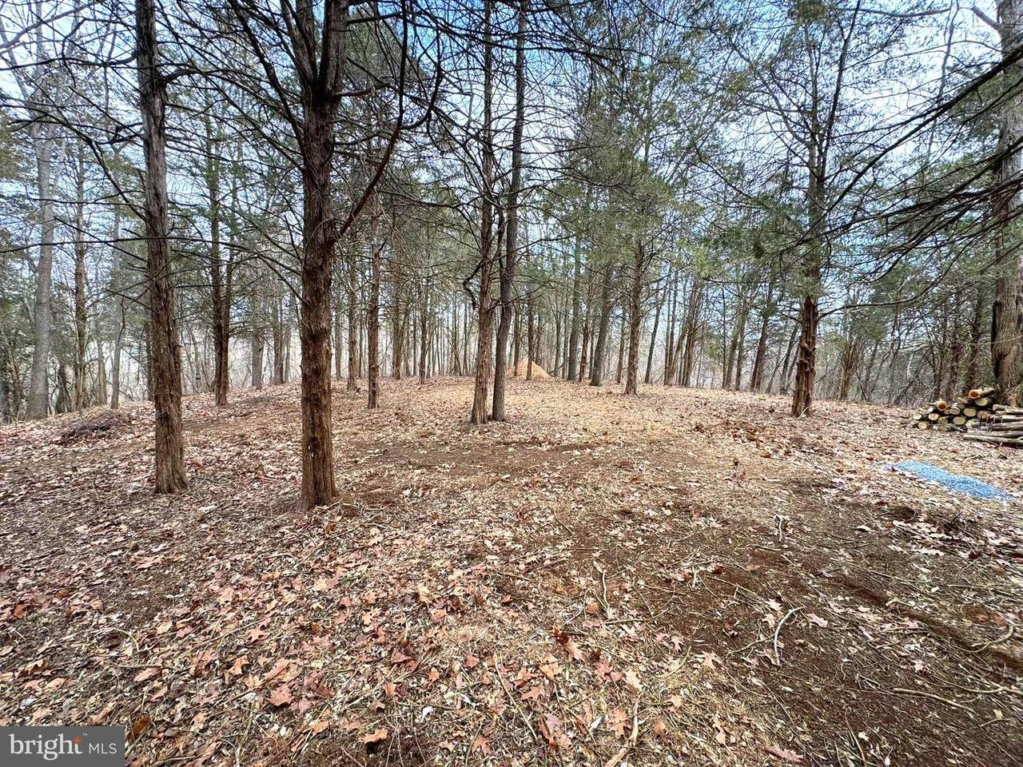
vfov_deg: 85.7
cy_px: 384
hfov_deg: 102.1
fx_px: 414
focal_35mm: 14
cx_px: 512
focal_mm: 2.22
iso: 40
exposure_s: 1/154
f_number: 2.2
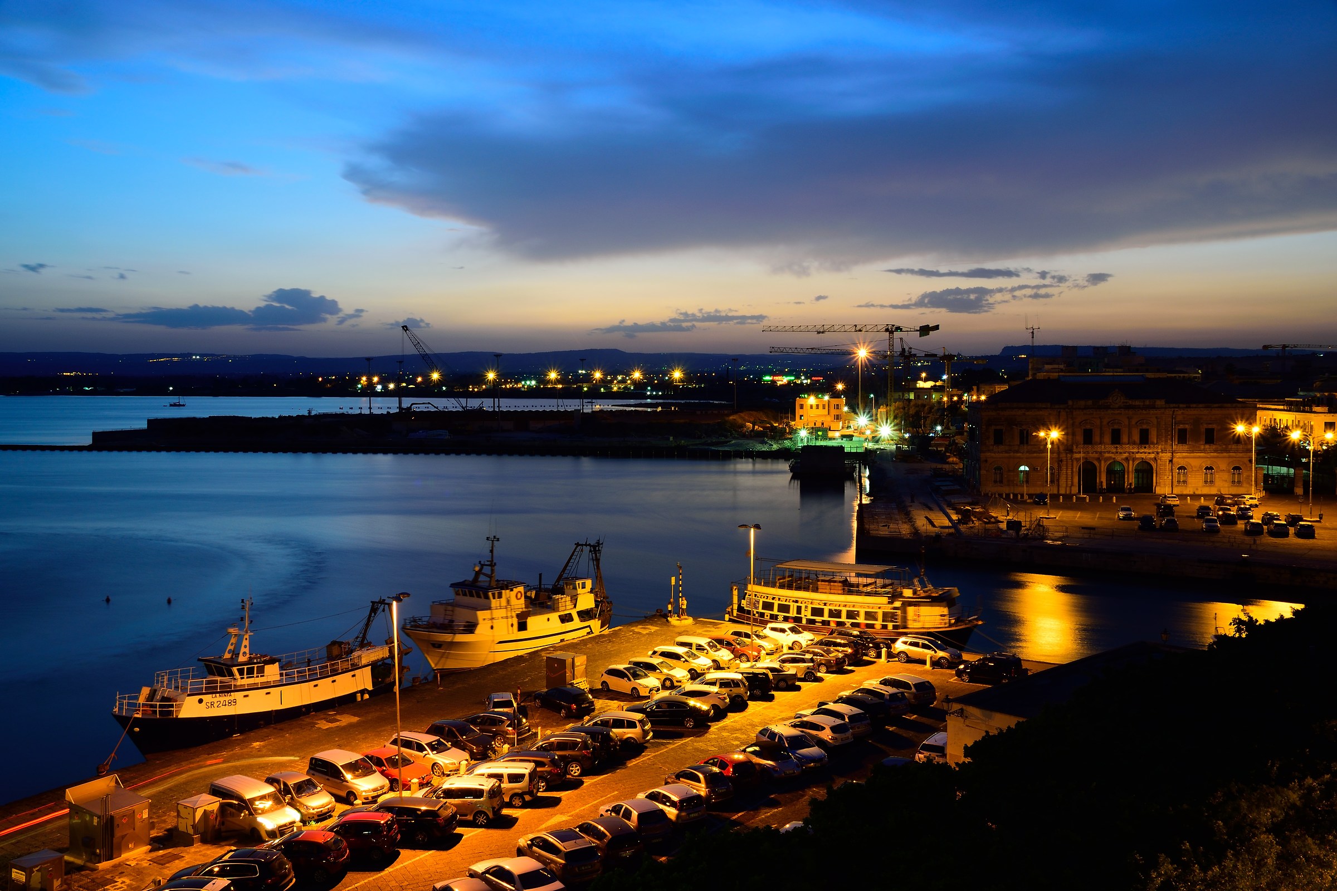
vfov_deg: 40.0
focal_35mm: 33
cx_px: 668
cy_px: 446
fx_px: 1225
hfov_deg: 57.2
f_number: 14
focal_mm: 22
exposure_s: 20
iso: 100
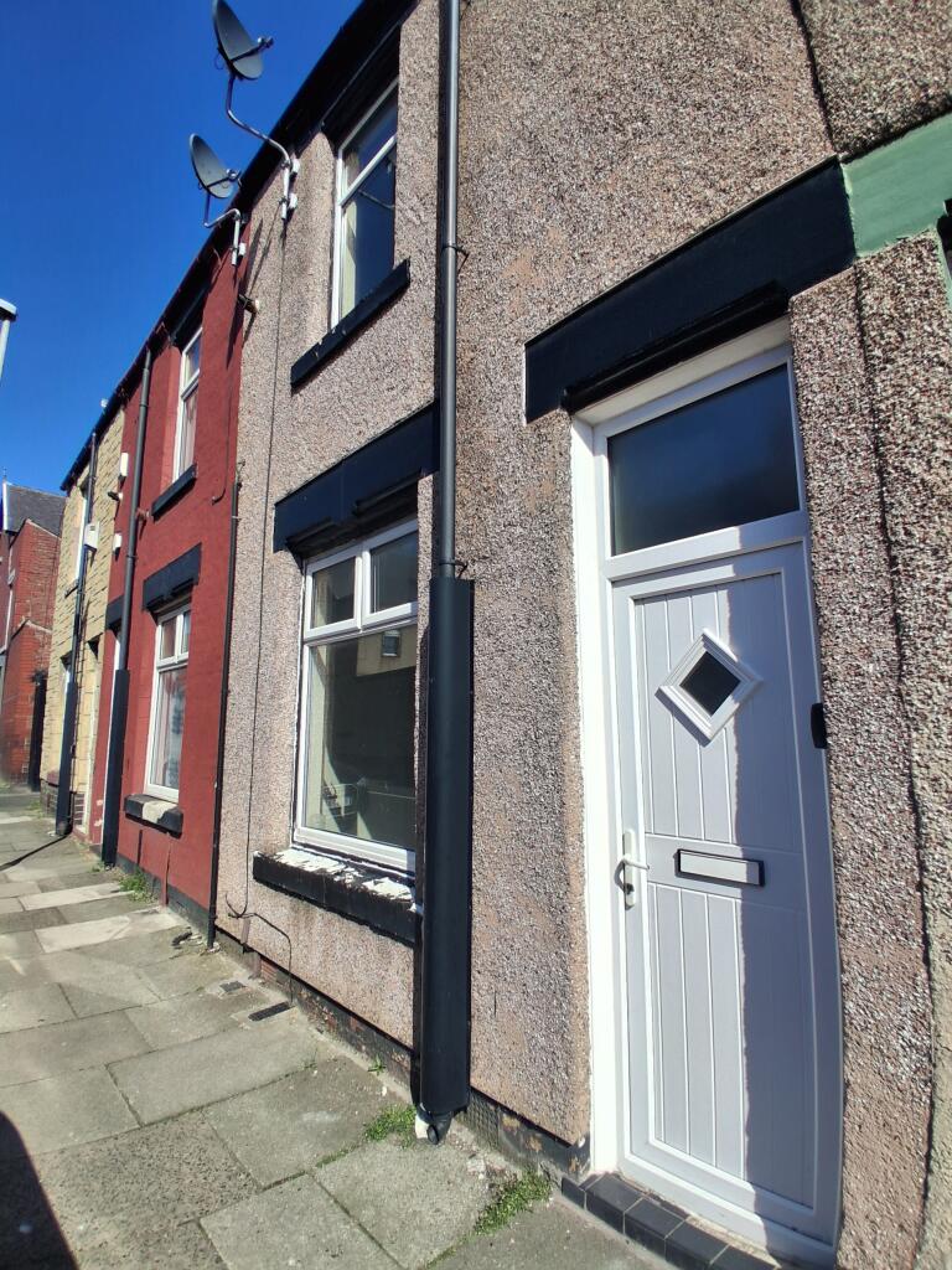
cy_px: 635
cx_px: 476
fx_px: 623
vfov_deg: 91.0
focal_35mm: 17
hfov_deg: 74.7
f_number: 2.2
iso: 50
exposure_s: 1/1866
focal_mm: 1.4
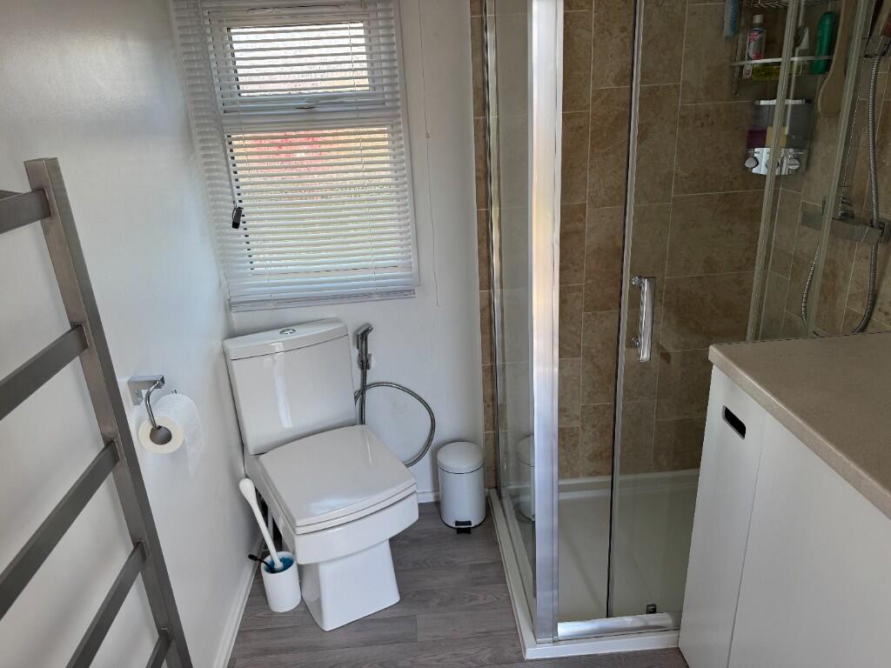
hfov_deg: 71.6
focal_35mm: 24
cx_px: 446
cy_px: 334
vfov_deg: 56.8
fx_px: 618
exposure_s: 1/238
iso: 64
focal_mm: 6.76
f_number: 1.78
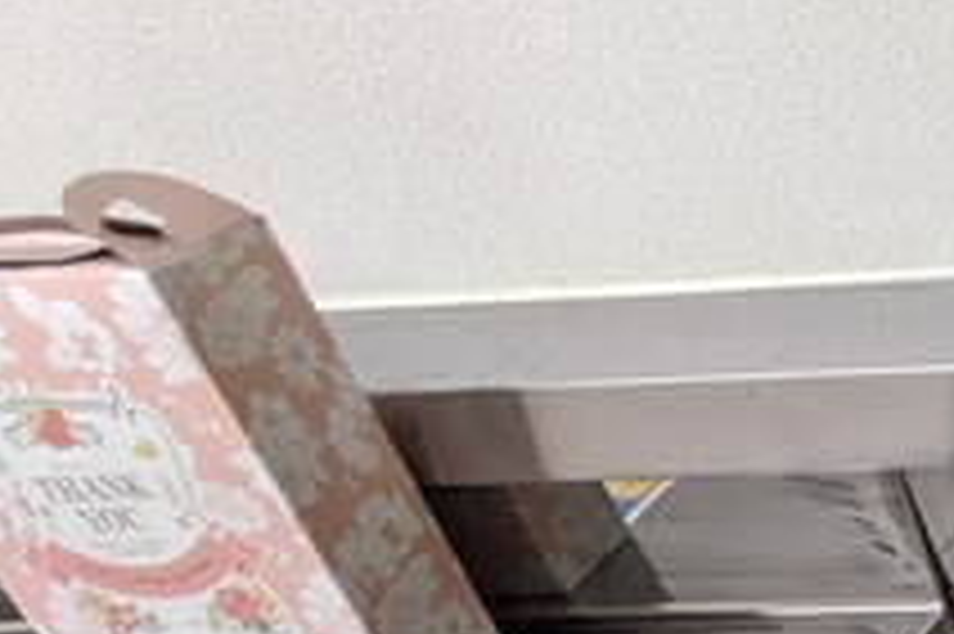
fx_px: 1748
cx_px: 1573
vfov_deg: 17.8
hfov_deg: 22.5
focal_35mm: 66
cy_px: 1021
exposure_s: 1/40
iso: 153
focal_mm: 1.83
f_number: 2.2
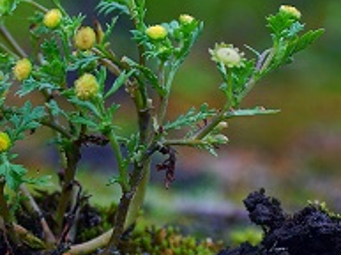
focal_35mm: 337
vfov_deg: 4.4
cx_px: -23
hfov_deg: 5.9
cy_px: 84
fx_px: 3314
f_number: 4
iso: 160
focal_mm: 90
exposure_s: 1/160
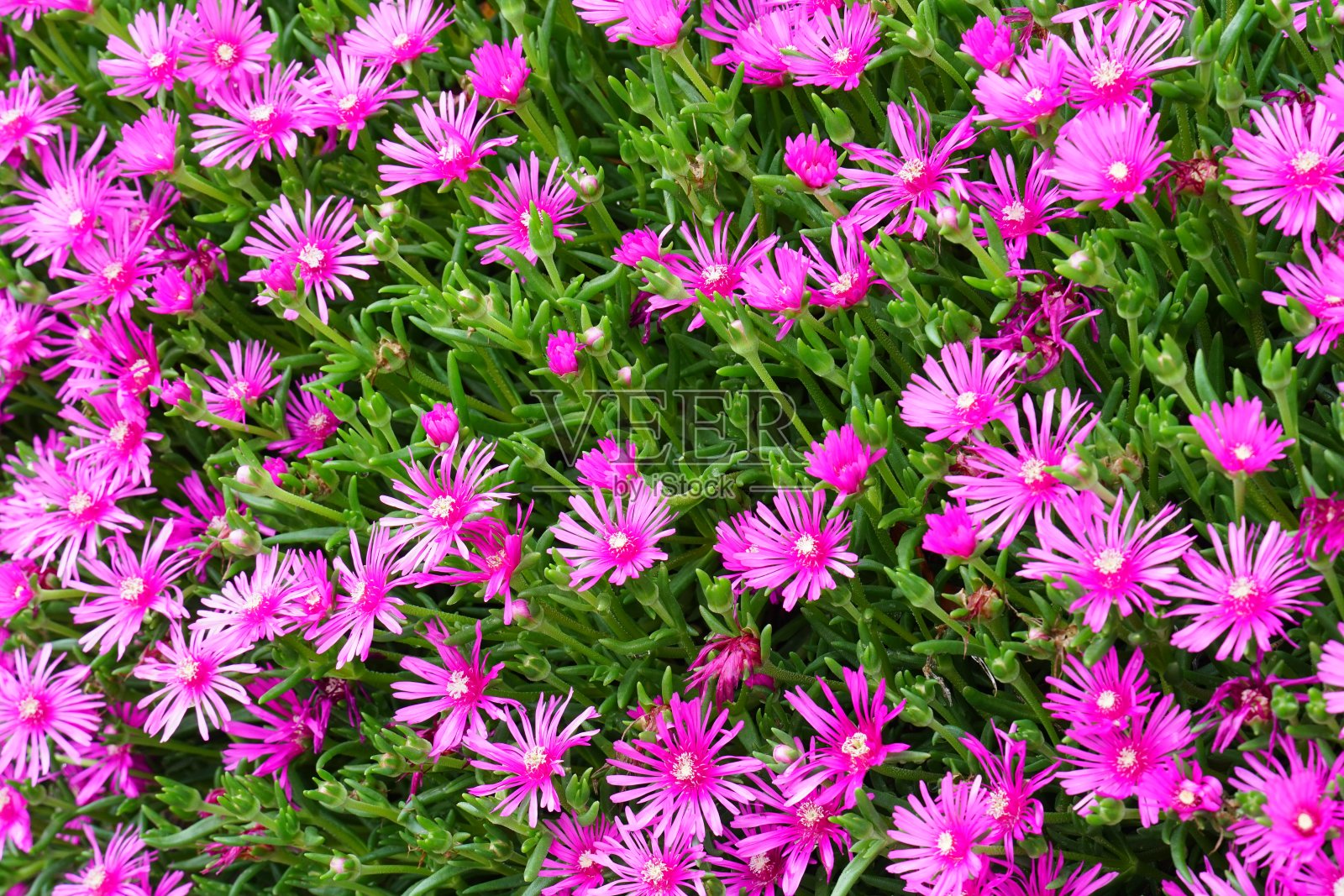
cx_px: 672
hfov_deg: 18.7
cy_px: 448
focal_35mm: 110
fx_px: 4088
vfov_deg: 12.5
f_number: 8
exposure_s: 1/200
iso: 320
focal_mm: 73
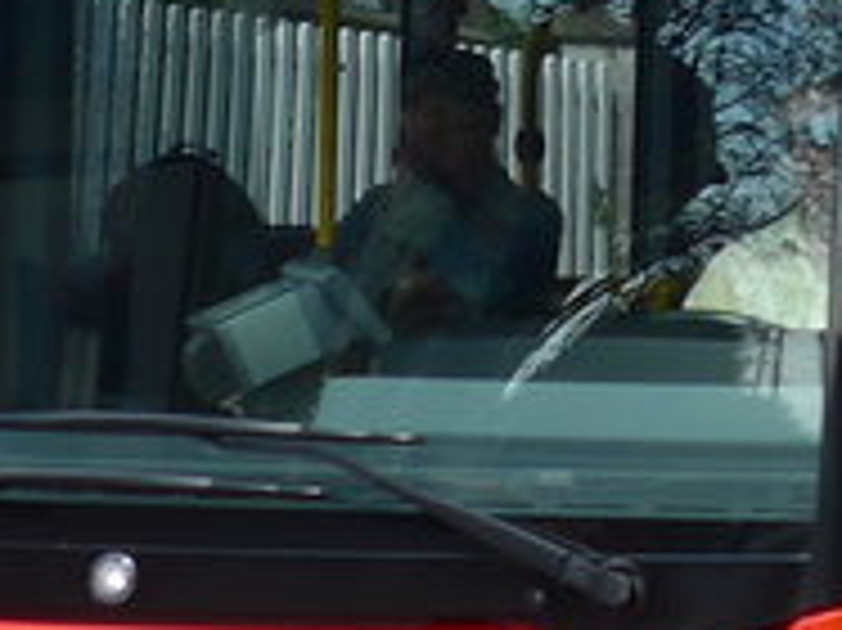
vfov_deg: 4.7
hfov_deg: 6.3
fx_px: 7633
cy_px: -526
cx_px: 464
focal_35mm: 314
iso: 80
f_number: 3.2
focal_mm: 10.1
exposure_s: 1/500
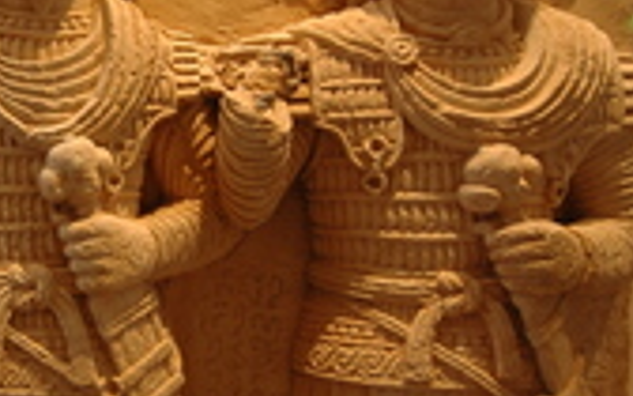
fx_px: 690
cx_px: 30
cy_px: 181
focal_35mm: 40
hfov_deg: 43.6
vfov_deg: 32.0
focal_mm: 10
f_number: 4
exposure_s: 1/40
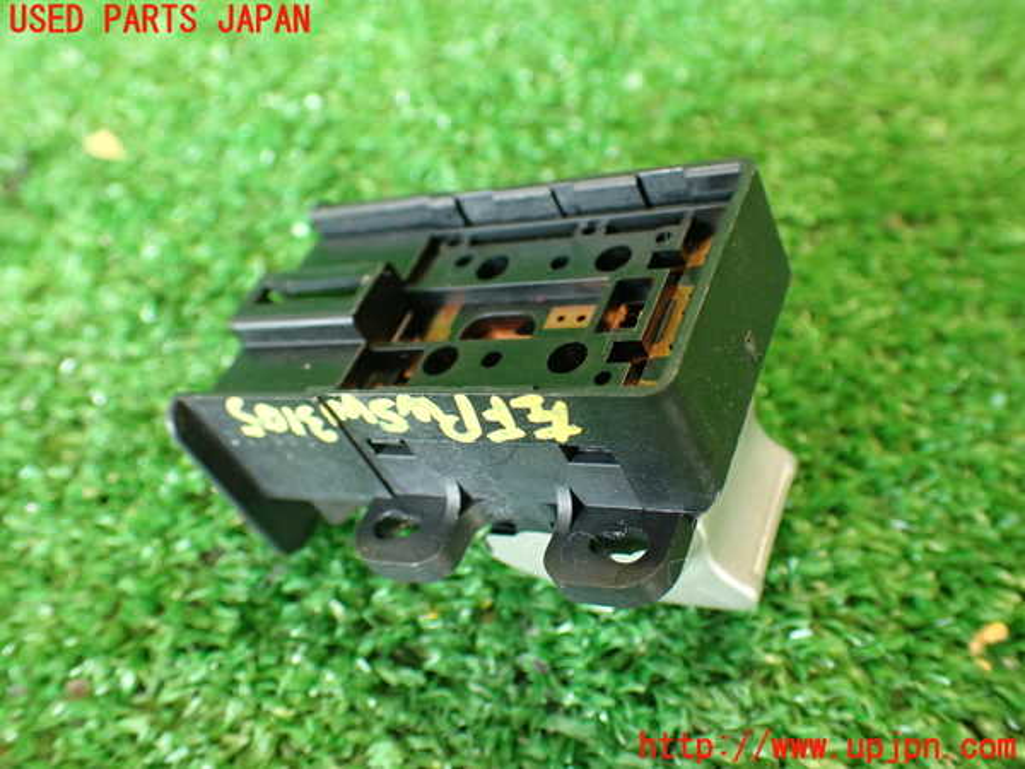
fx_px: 1066
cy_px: 384
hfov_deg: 51.4
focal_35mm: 36
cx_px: 512
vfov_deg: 39.7
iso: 500
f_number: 2.5
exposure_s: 1/40
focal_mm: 6.37
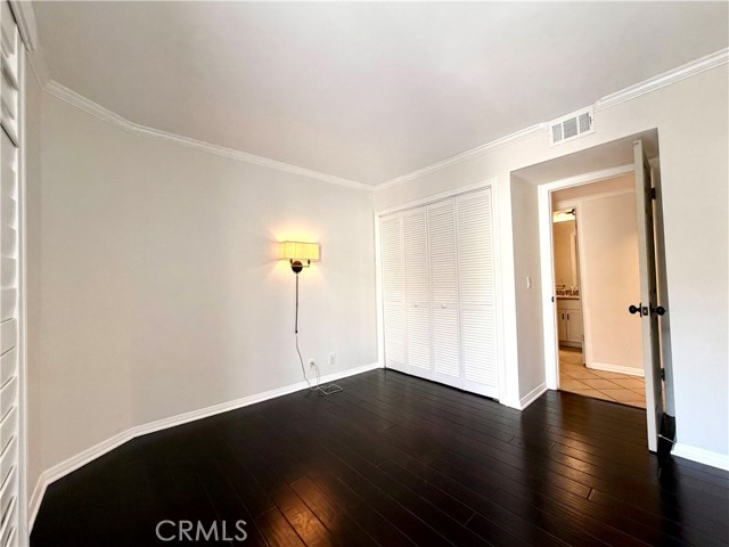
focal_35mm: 14
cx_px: 364
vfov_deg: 85.7
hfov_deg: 102.1
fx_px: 295
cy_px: 274
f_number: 2.2
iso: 160
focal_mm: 2.22
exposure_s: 1/90
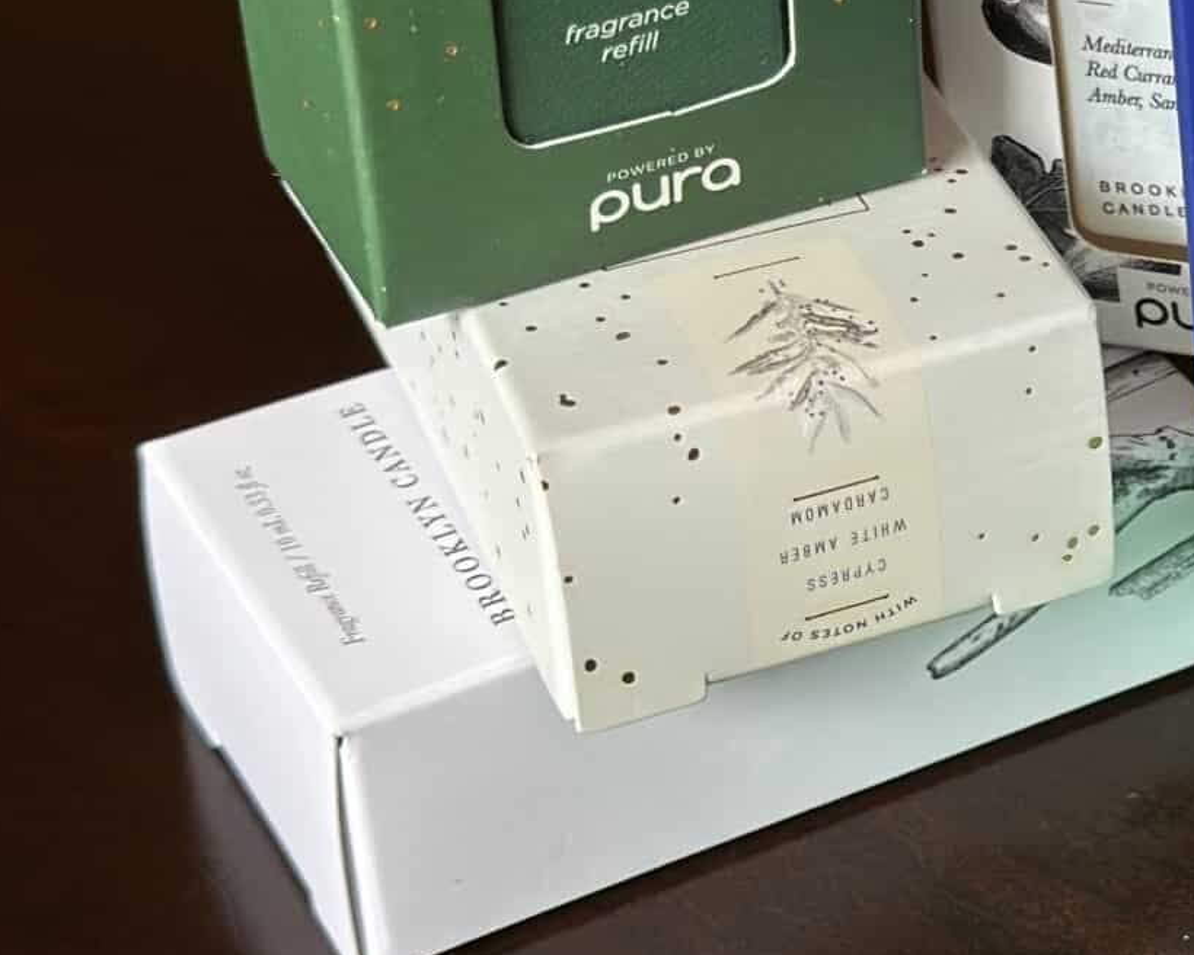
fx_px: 4135
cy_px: 250
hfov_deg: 15.8
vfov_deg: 13.1
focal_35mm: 117
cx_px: 1434
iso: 100
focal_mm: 6.86
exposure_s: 1/60
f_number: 1.78
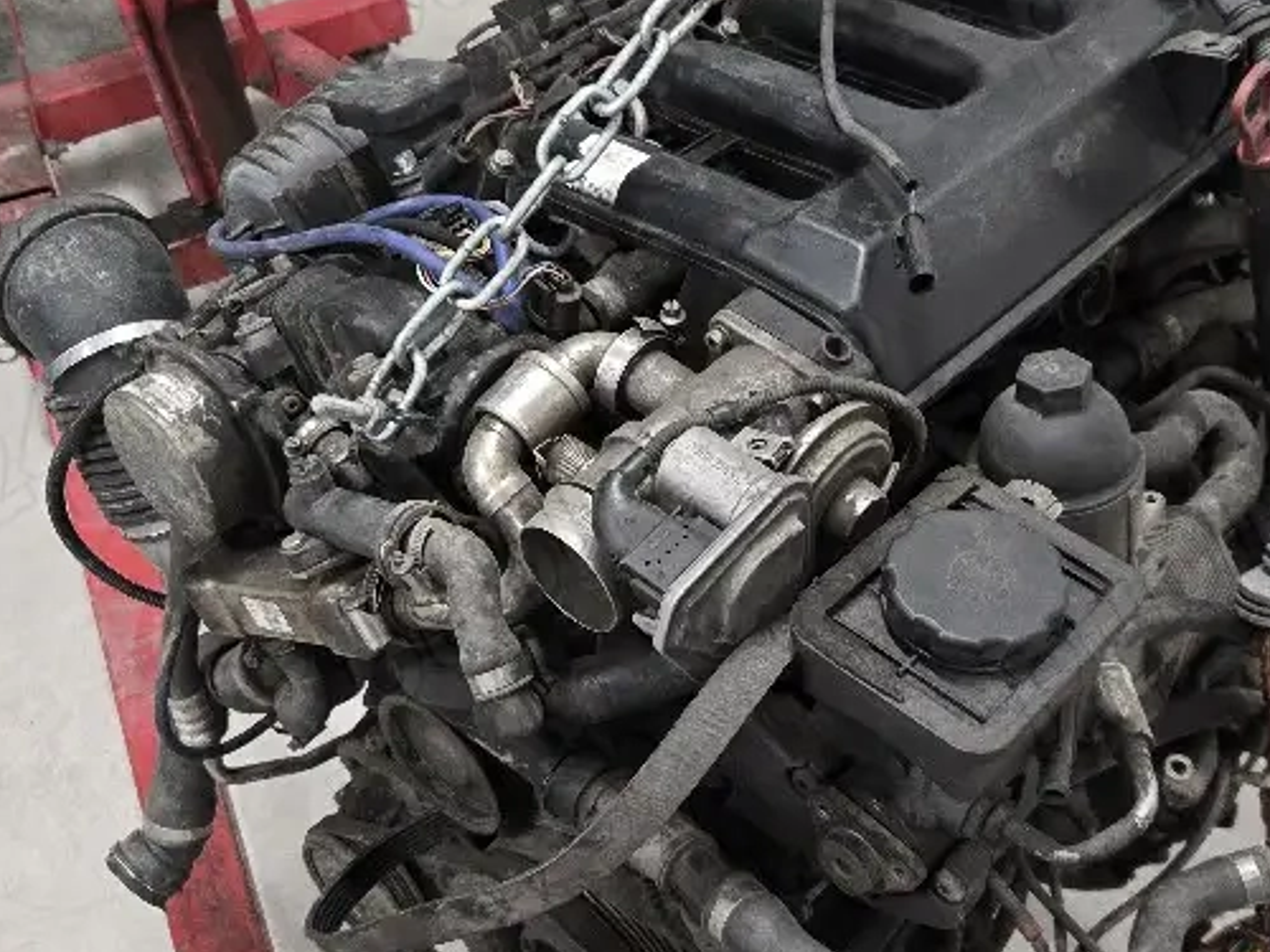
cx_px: 782
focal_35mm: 46
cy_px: 531
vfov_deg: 31.5
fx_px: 1688
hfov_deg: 41.0
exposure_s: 1/101
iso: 500
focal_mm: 5.4
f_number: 1.8
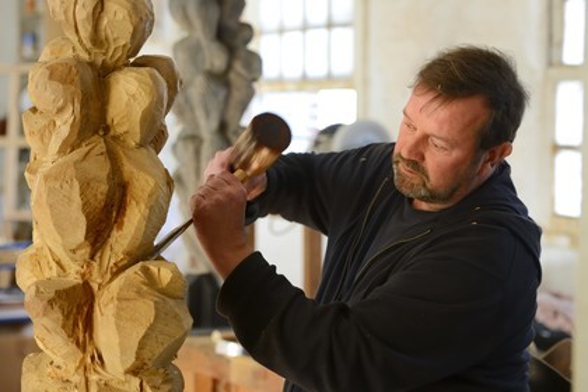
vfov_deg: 15.9
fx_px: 1405
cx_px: 294
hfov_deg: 23.6
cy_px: 196
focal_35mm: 86
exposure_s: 1/100
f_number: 4
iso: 1600
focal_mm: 86
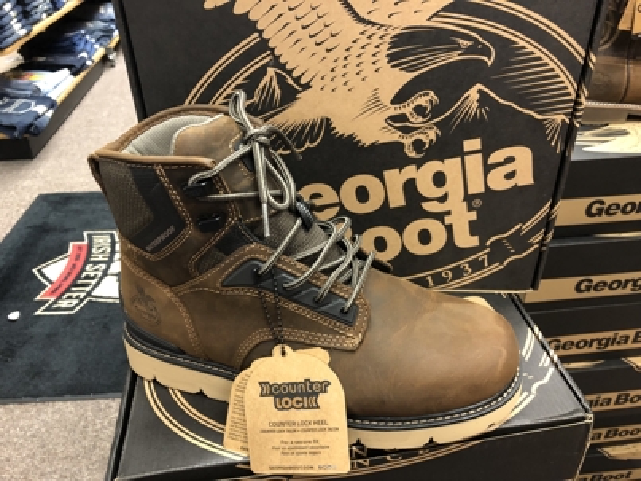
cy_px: 240
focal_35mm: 28
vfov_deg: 49.7
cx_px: 320
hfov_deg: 63.5
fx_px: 518
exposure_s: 1/13
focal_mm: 3.99
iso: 100
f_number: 1.8
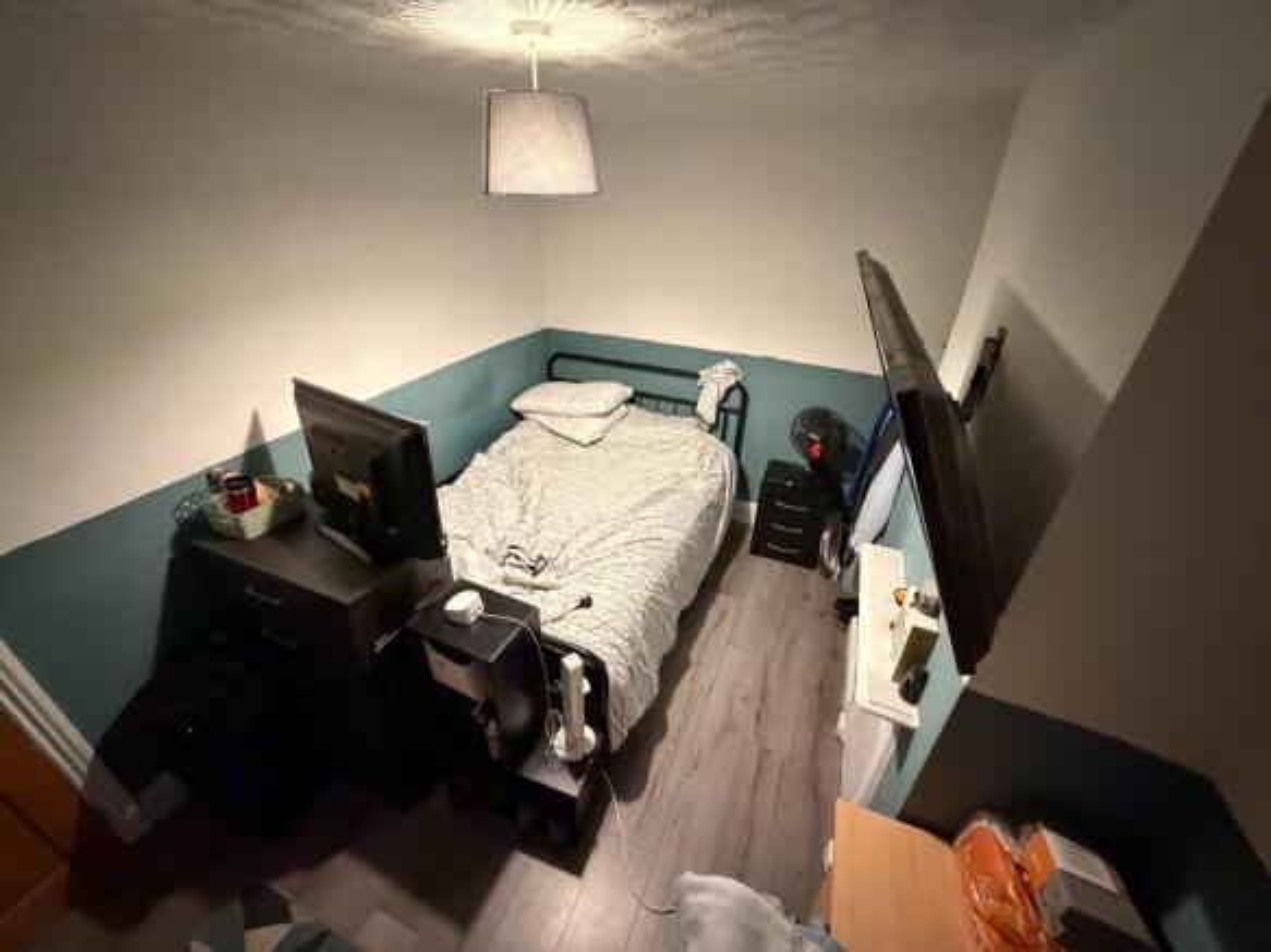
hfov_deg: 102.1
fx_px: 514
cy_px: 476
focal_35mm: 14
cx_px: 636
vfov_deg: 85.7
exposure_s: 1/50
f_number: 2.2
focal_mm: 2.22
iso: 1250
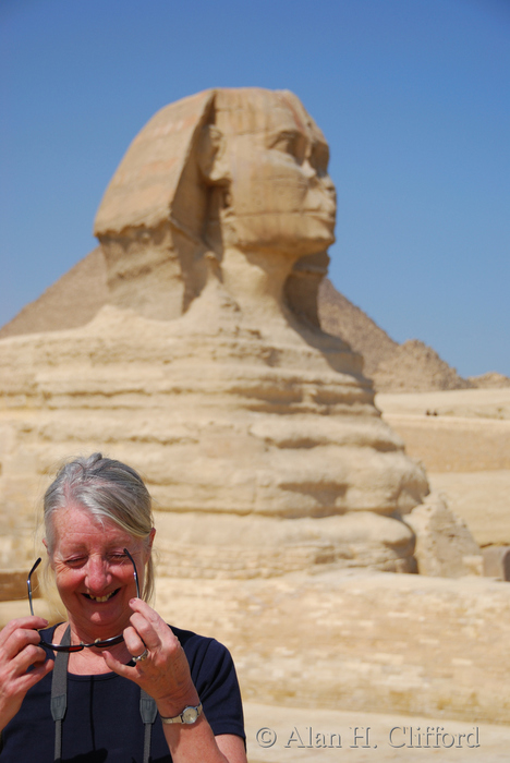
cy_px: 382
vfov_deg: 35.0
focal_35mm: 57
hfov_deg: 23.8
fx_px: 1209
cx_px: 255
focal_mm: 38
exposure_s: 1/1250
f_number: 4.5
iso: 100
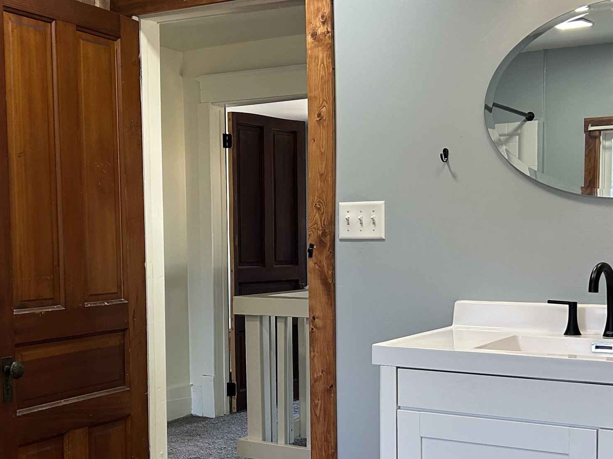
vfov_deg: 26.9
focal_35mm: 54
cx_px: 289
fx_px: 956
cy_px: 293
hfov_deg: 35.5
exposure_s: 1/120
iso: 125
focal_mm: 5.7
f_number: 1.5
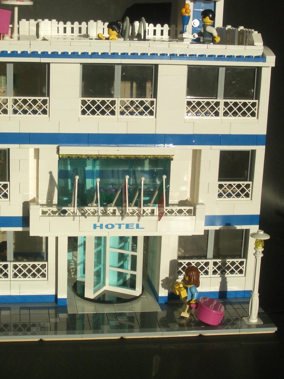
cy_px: 182
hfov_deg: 23.2
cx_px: 106
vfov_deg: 30.7
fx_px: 689
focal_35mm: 63
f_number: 5
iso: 50
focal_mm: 8.2
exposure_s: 1/640
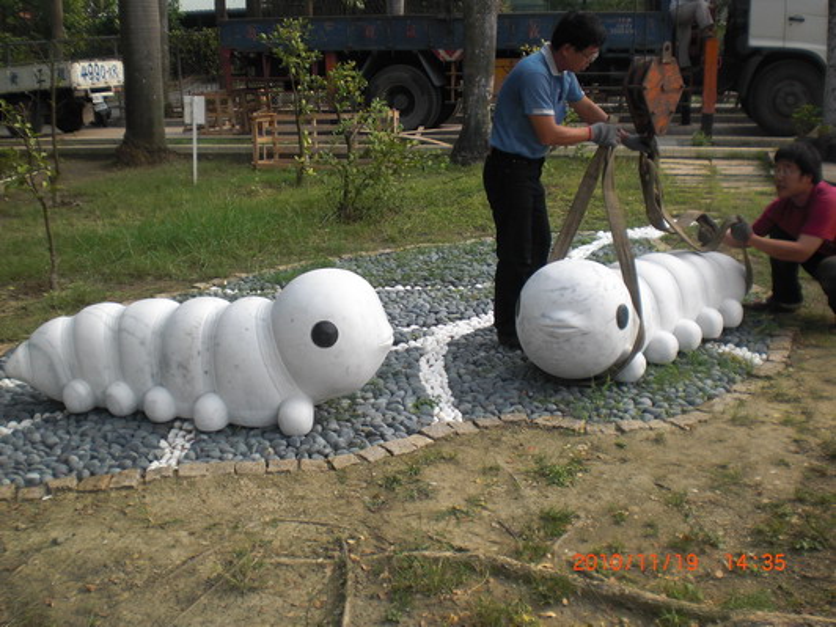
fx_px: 918
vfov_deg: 37.7
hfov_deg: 49.0
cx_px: 418
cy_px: 314
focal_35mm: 38
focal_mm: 6.3
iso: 64
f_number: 3.1
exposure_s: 1/320
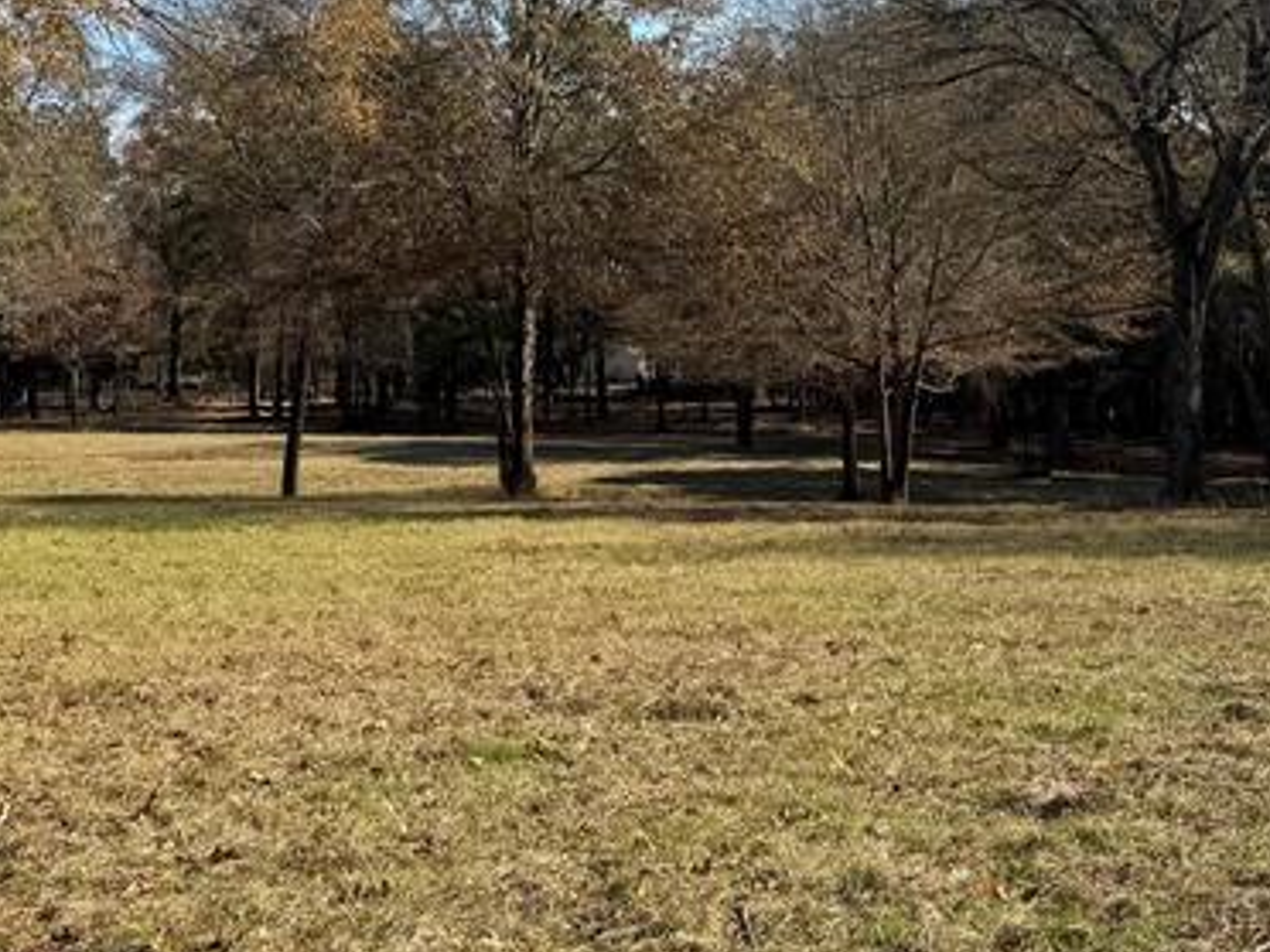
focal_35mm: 66
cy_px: 379
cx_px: 795
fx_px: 2421
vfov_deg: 22.2
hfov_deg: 29.3
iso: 80
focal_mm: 6.76
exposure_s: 1/3021
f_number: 1.78
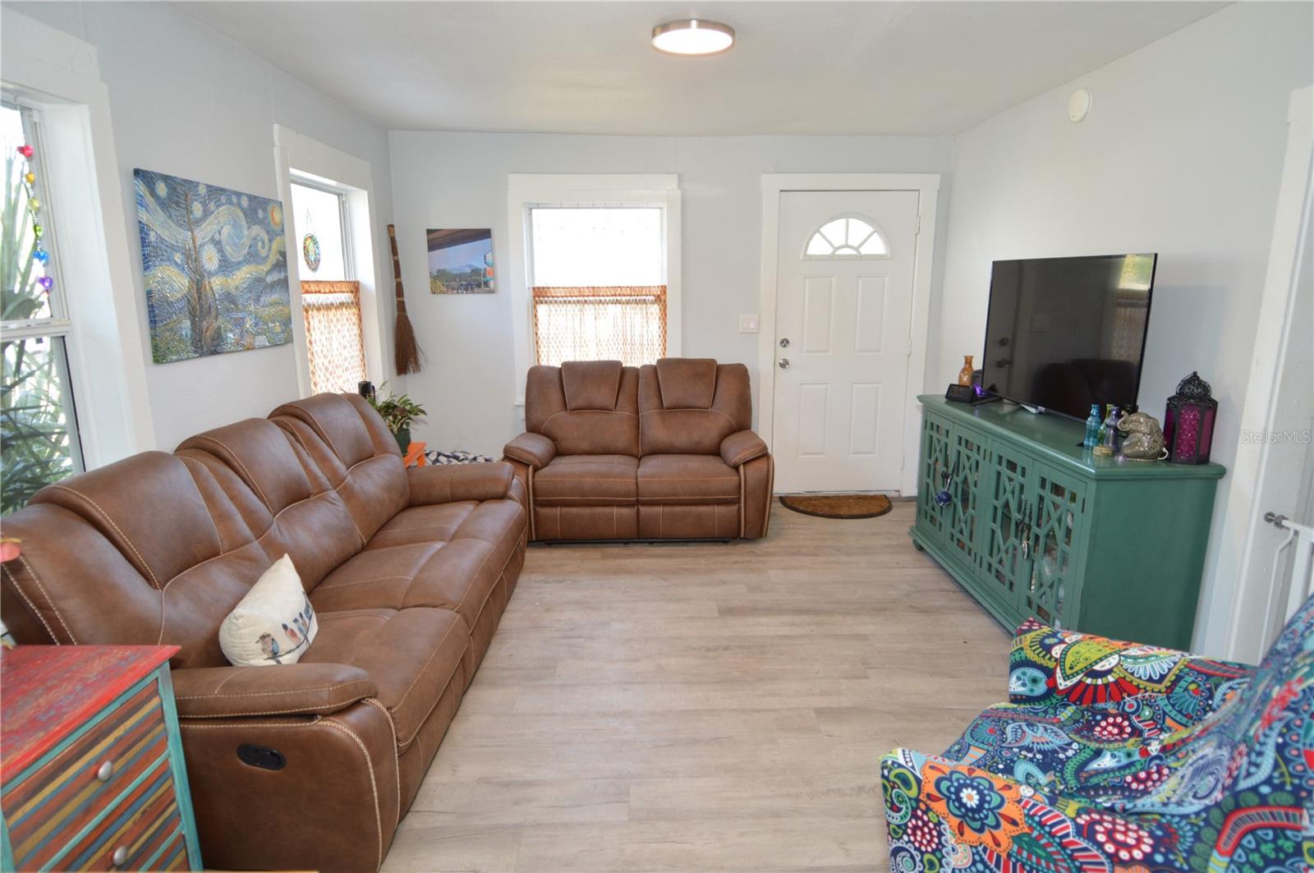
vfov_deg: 67.3
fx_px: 656
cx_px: 657
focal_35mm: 18
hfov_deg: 90.1
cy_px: 436
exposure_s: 1/60
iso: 400
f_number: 4
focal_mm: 12
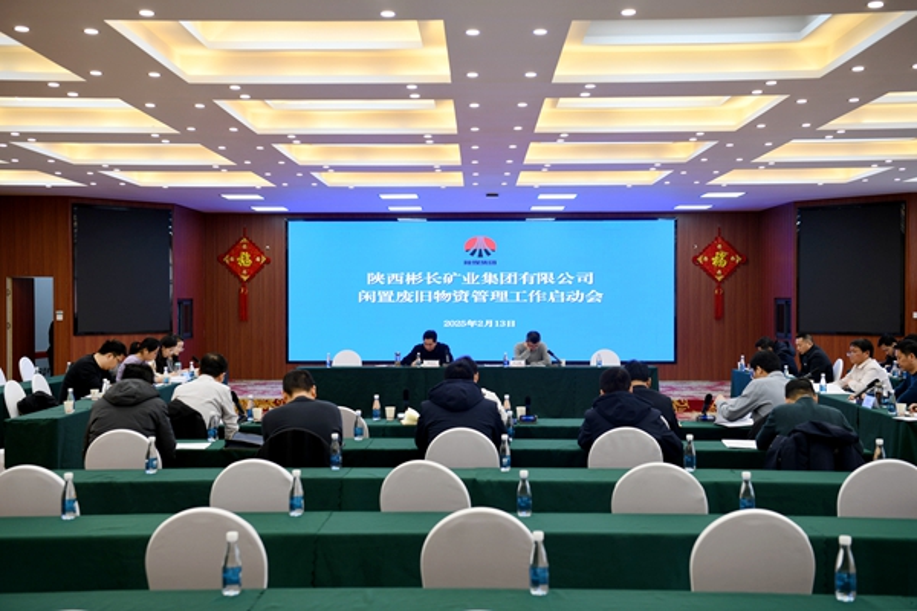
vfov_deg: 28.1
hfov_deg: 41.1
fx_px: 1223
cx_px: 458
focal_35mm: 48
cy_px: 306
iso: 250
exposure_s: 1/60
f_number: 4
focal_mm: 48
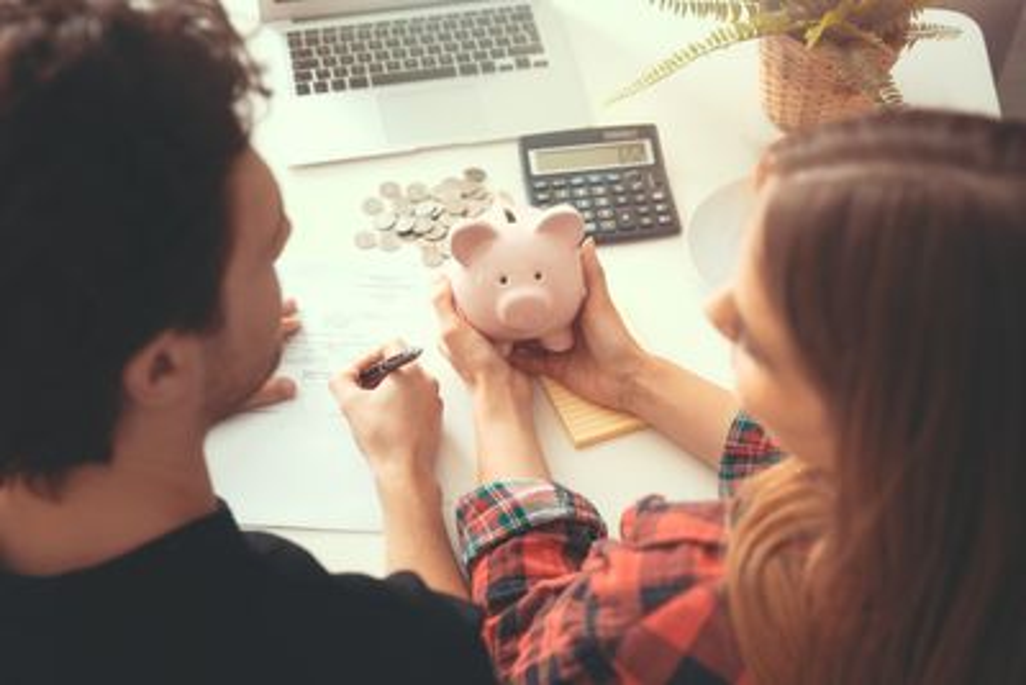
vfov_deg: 26.0
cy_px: 342
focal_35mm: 52
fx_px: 1482
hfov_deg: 38.2
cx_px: 513
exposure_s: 1/160
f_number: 4
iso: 250
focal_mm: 52
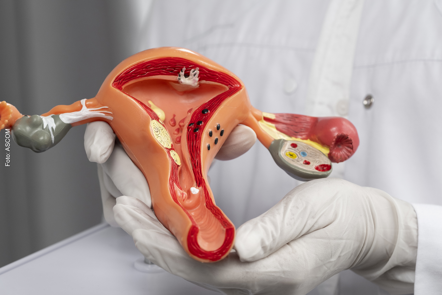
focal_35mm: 135
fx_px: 1657
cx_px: 221
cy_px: 148
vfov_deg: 10.2
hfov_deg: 15.2
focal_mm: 90
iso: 640
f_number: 5.6
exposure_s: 1/160
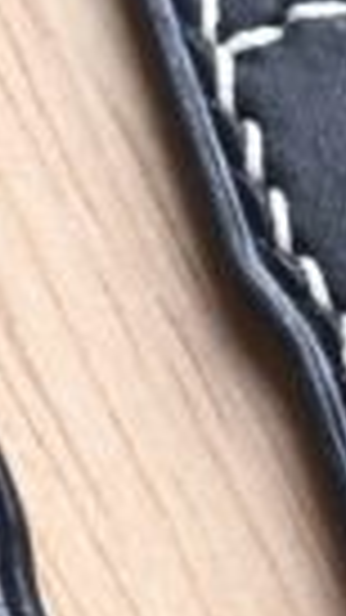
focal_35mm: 673
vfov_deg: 3.2
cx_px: 377
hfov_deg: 1.8
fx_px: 10984
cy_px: 991
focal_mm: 60
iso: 800
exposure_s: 1/125
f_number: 6.4
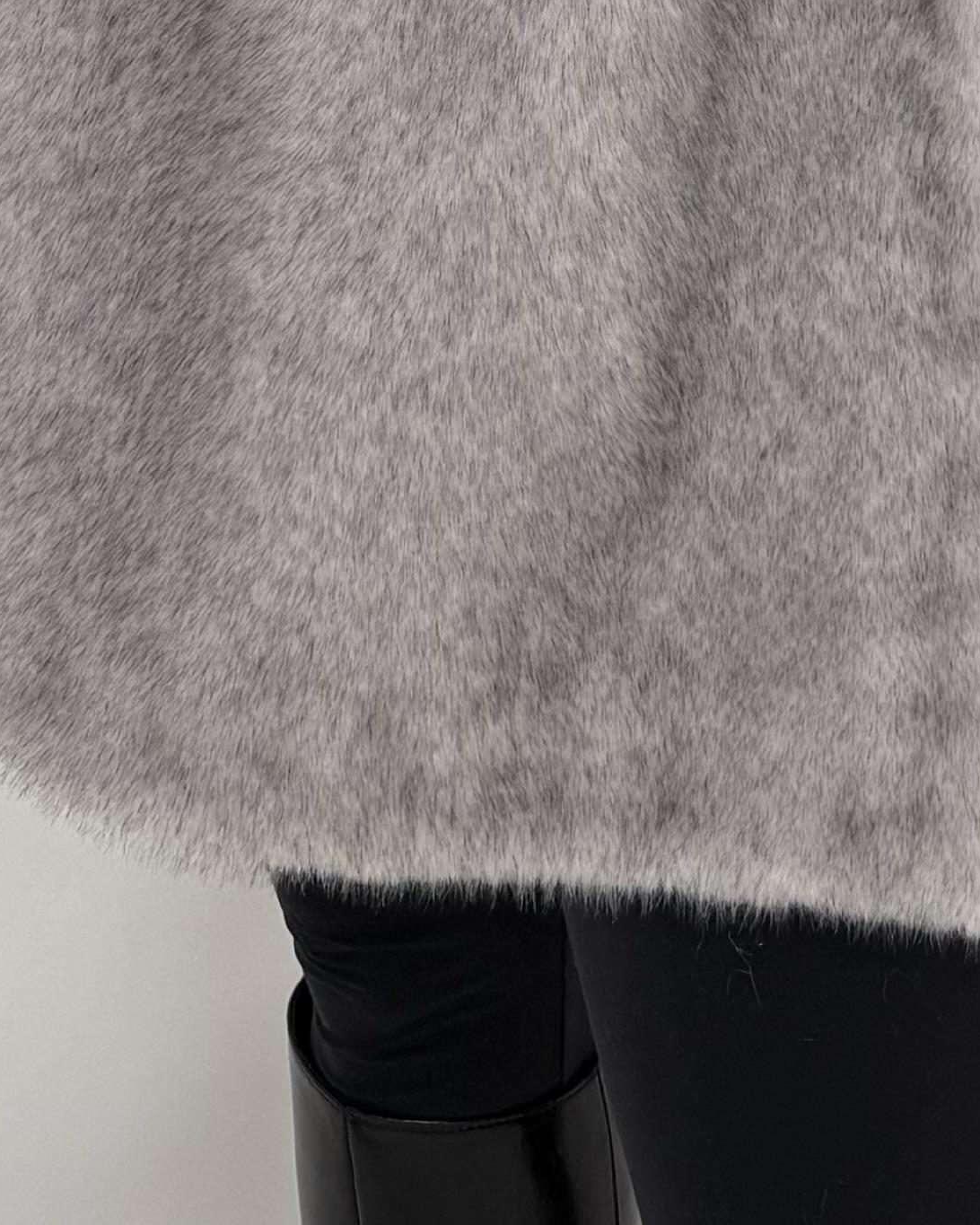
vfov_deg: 16.0
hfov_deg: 15.7
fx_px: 3553
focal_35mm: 98
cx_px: 553
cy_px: -1101
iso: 80
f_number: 1.78
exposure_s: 1/365
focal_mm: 6.76
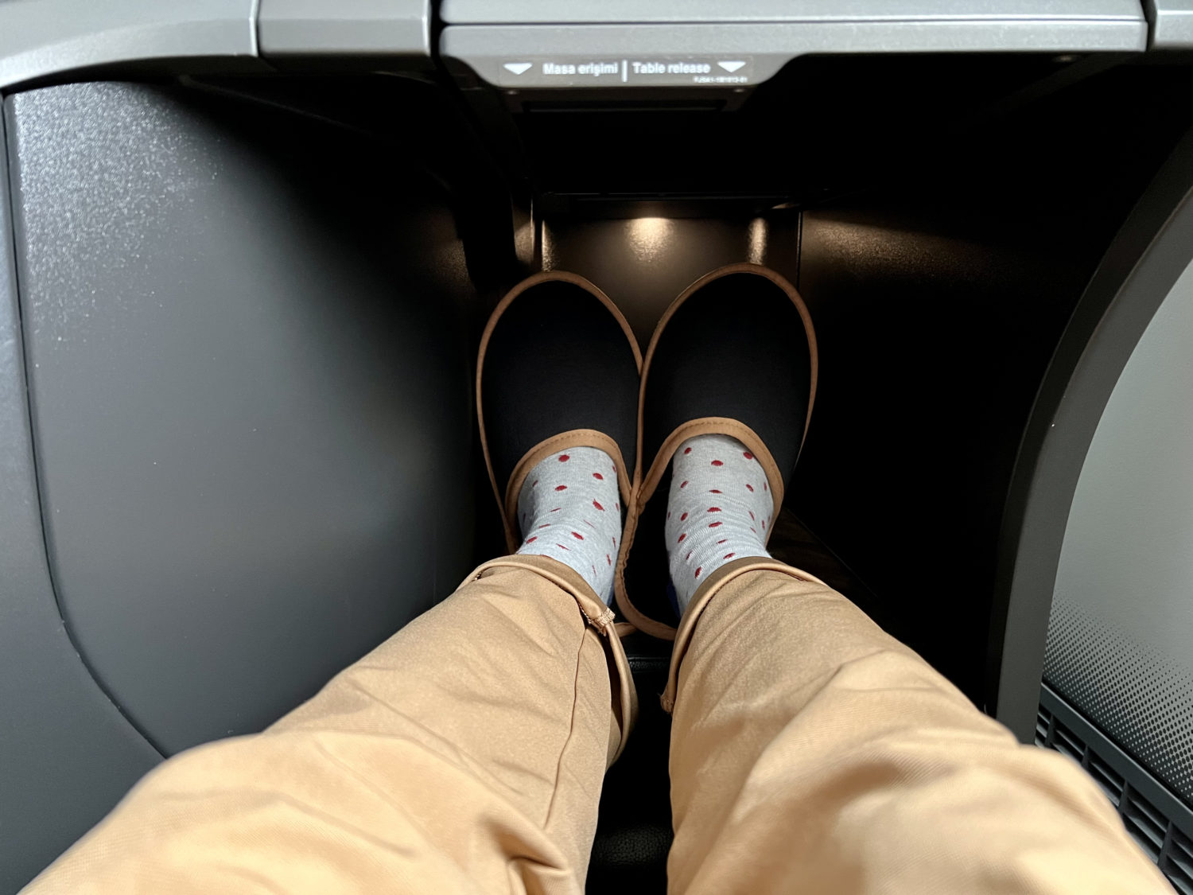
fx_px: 896
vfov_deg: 53.1
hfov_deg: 67.3
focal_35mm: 26
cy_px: 448
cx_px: 596
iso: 640
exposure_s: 1/36
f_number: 1.5
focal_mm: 5.7
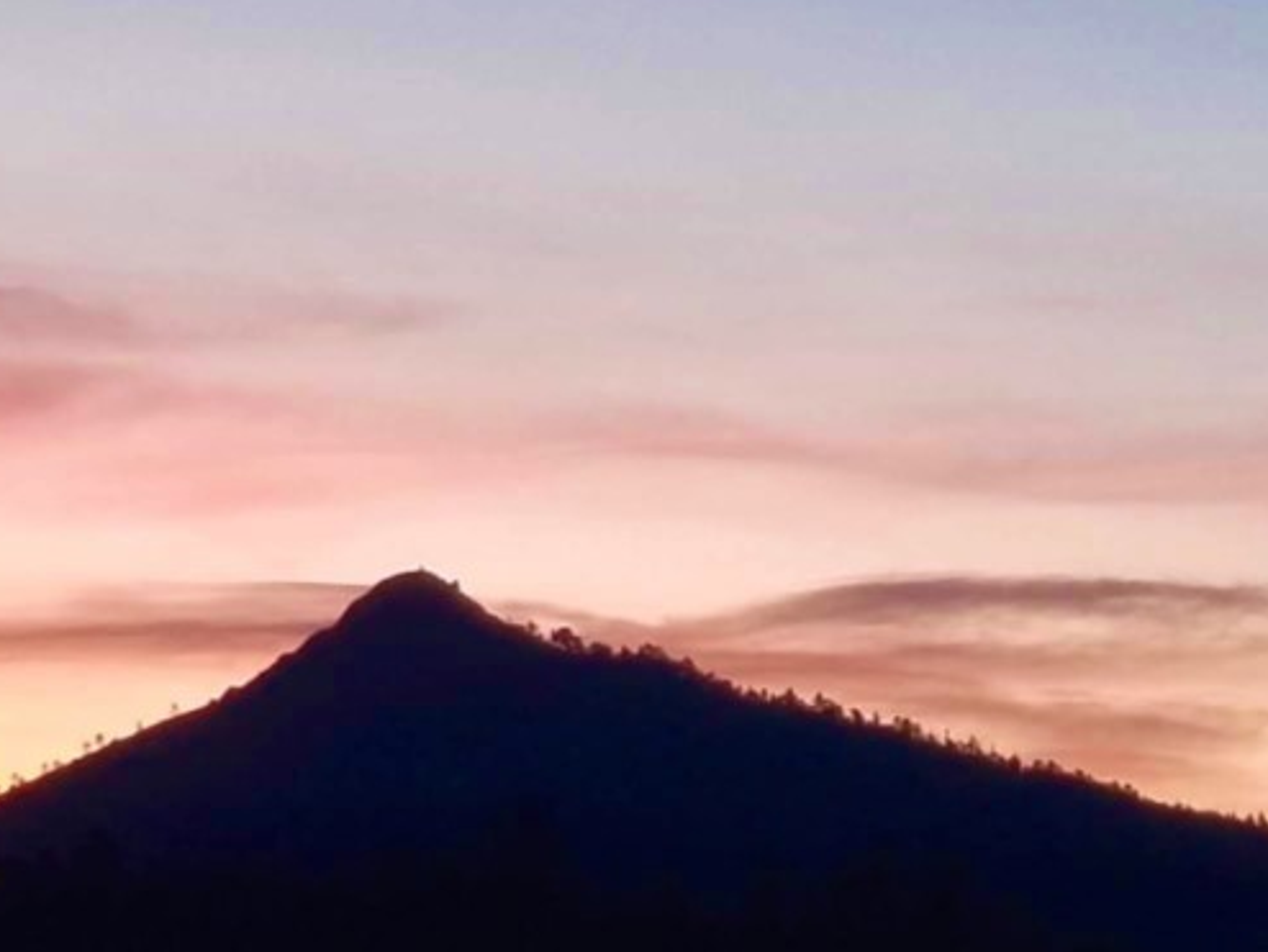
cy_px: 901
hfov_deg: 9.3
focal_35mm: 212
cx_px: 621
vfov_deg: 7.0
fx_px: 7769
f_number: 2.4
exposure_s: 1/30
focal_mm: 6
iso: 200
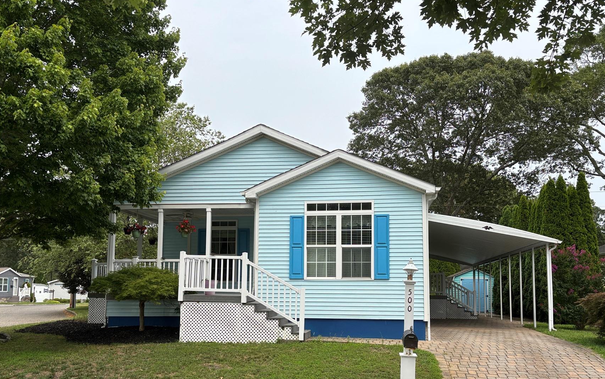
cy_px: 246
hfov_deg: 58.1
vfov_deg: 38.0
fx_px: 544
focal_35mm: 33
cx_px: 312
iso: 50
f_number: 1.6
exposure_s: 1/1845
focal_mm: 5.96
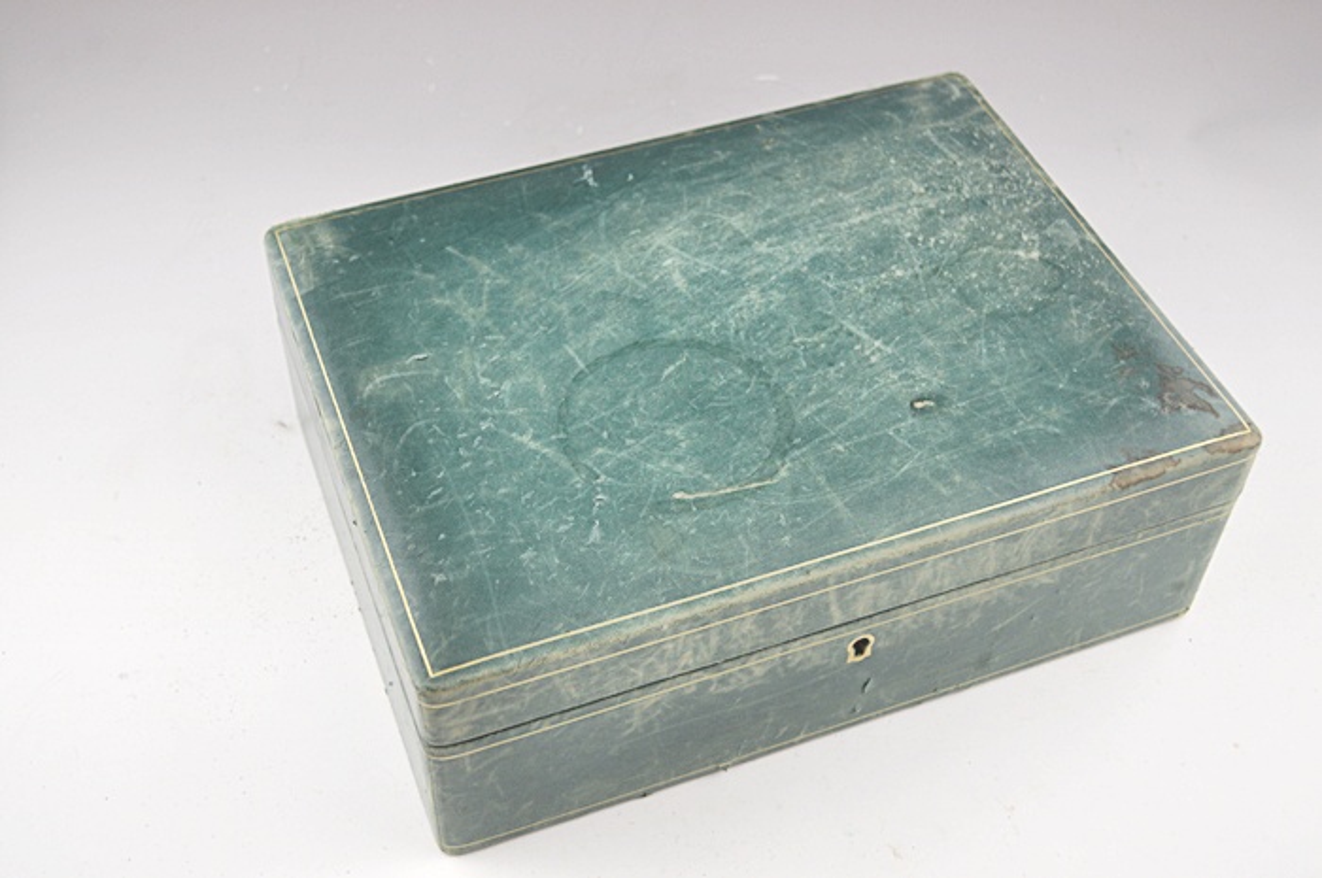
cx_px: 661
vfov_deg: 28.0
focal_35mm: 48
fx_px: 1761
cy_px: 439
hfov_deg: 41.2
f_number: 4.8
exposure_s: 1/50
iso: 400
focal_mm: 32
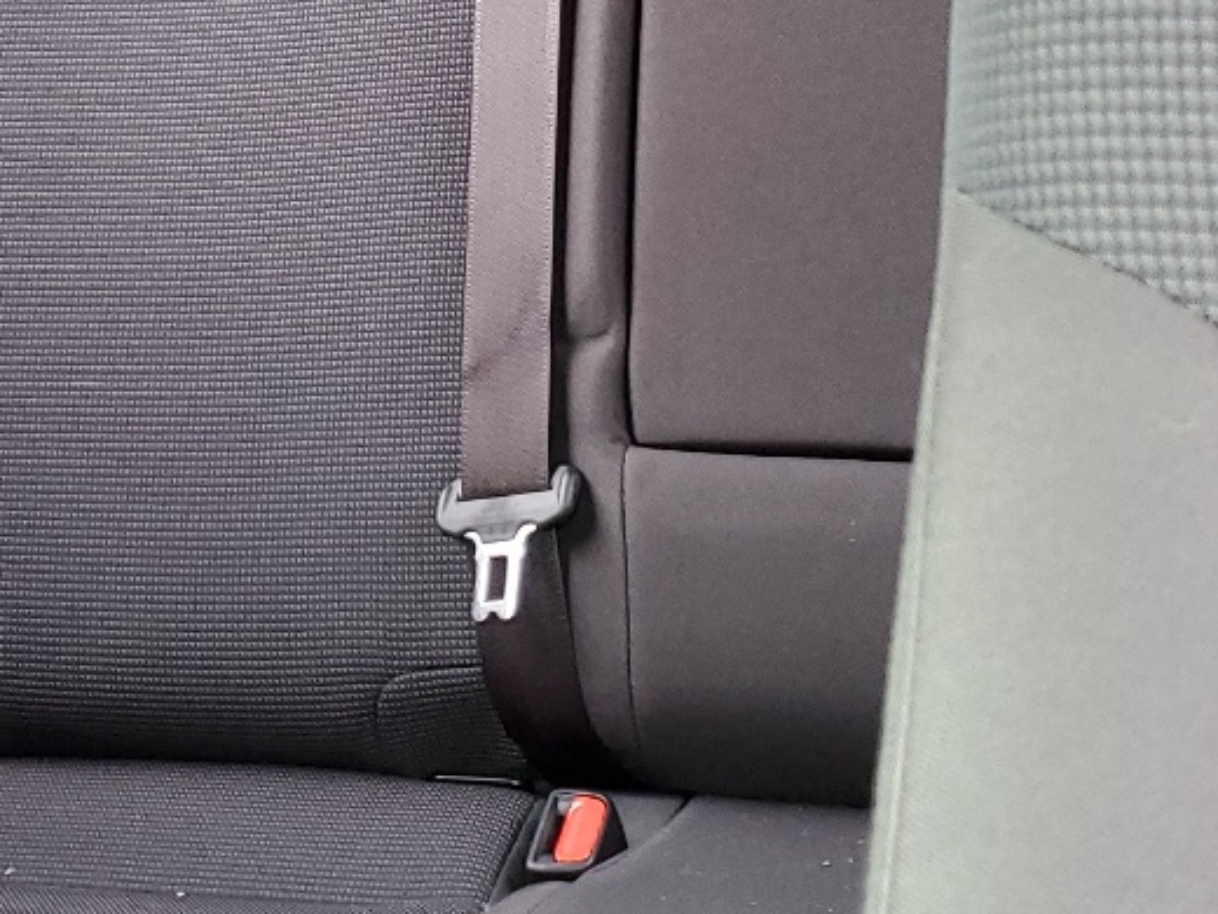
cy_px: 120
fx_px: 2815
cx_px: 396
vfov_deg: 18.2
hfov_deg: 24.3
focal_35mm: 80
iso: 151
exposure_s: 1/60.2
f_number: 1.5
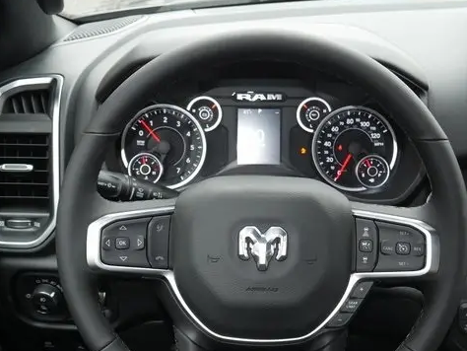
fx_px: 729
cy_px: 231
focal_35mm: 54
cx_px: 247
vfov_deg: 26.9
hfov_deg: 35.5
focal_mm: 20
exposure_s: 1/60
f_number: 5
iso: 800
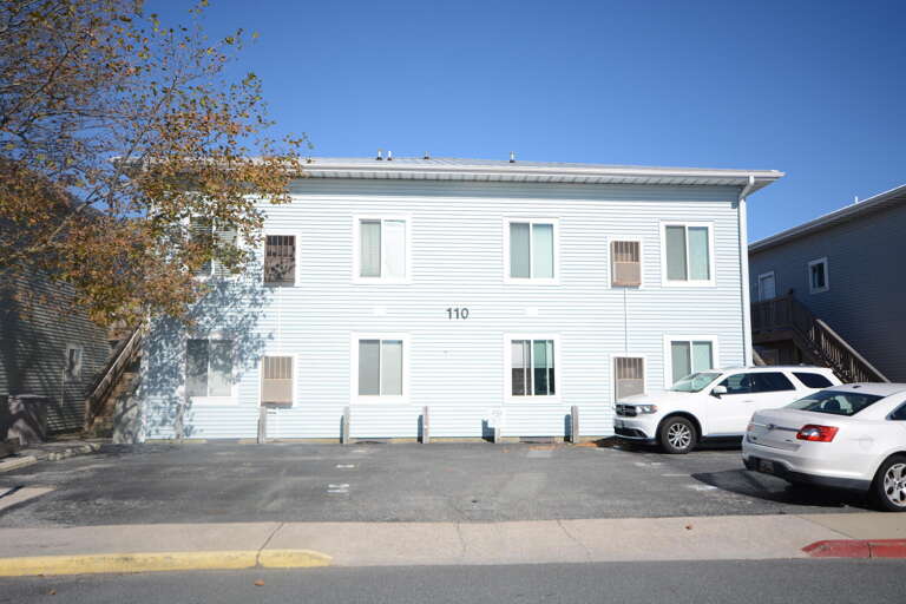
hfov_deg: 61.9
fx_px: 755
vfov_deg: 43.6
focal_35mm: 30
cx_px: 453
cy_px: 302
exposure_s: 1/1000
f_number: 5.6
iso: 250
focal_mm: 20
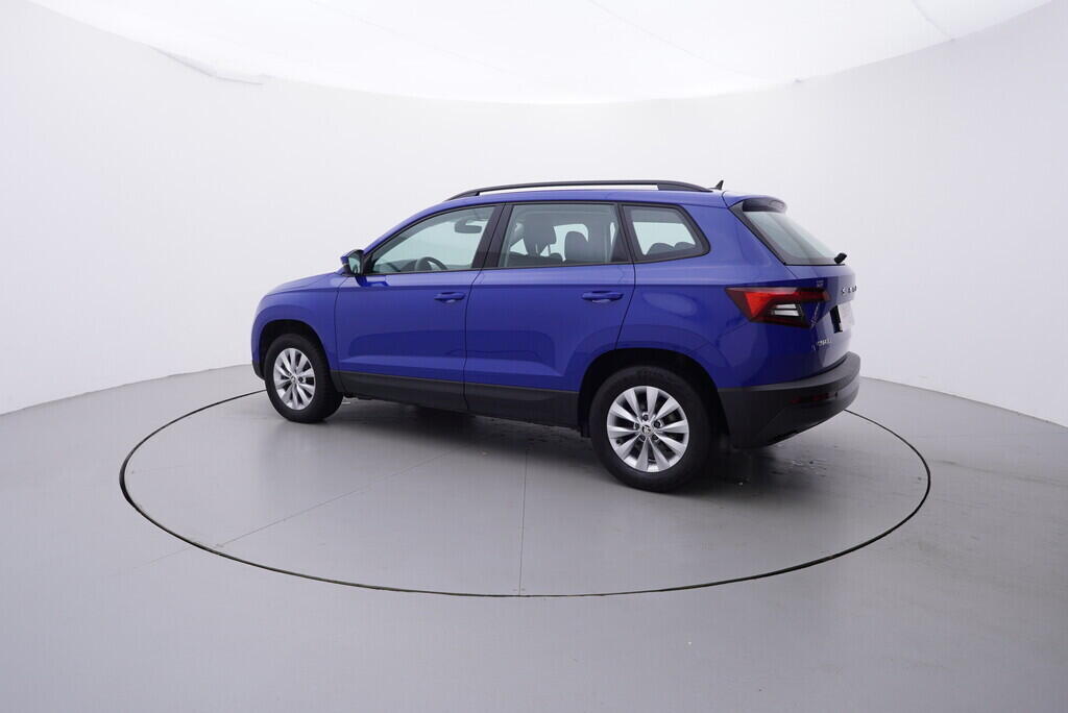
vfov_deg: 56.2
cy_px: 356
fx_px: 668
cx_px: 534
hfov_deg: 77.3
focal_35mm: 22
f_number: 5
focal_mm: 15
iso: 200
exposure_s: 1/80
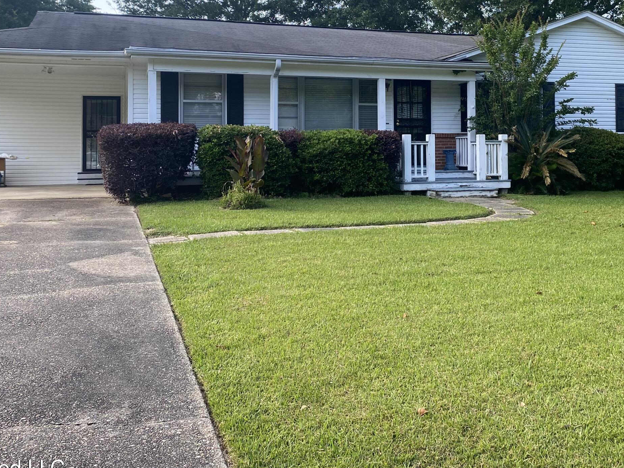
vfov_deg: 33.7
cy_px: 125
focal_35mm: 42
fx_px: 757
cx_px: 414
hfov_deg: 44.2
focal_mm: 4.25
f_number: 1.8
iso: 32
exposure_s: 1/361
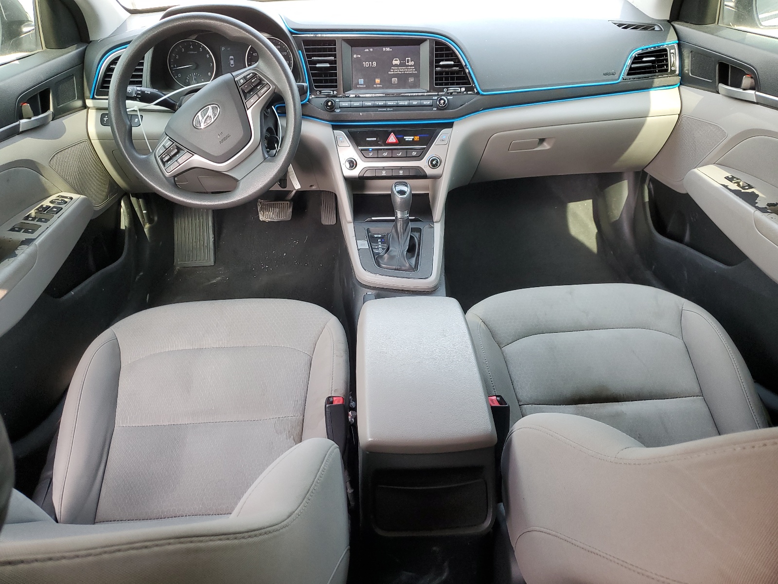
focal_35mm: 26
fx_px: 584
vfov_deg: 53.1
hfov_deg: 67.3
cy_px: 292
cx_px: 389
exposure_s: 1/120
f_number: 1.5
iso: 72
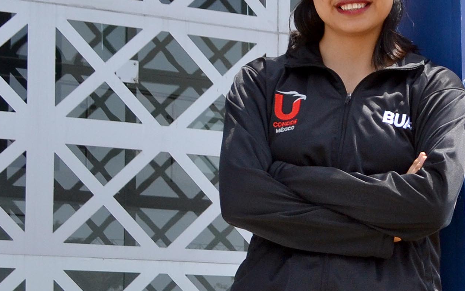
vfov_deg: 10.7
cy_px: 347
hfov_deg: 15.6
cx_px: 760
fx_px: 1521
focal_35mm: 120
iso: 250
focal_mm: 22
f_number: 7.1
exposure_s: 1/640
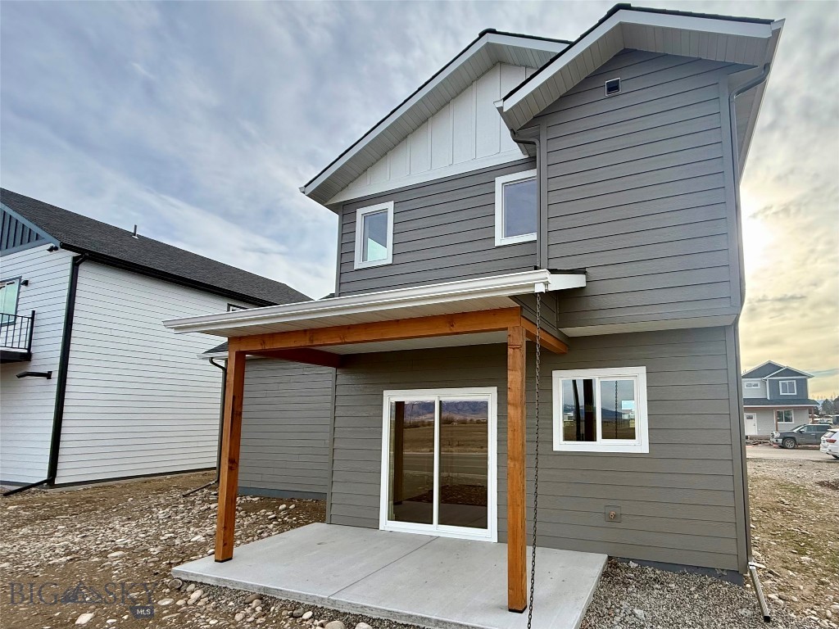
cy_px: 314
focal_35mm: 14
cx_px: 420
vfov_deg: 85.7
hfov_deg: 102.1
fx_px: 339
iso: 64
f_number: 2.2
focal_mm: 2.22
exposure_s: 1/770
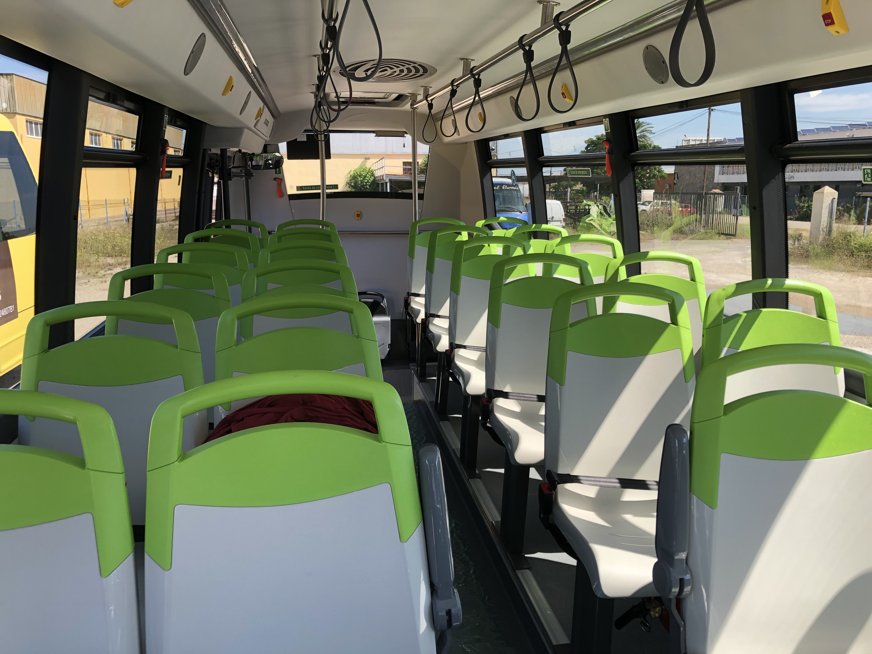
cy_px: 327
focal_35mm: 28
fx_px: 705
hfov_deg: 63.4
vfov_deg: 49.7
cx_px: 436
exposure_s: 1/120
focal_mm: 3.99
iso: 32
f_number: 1.8
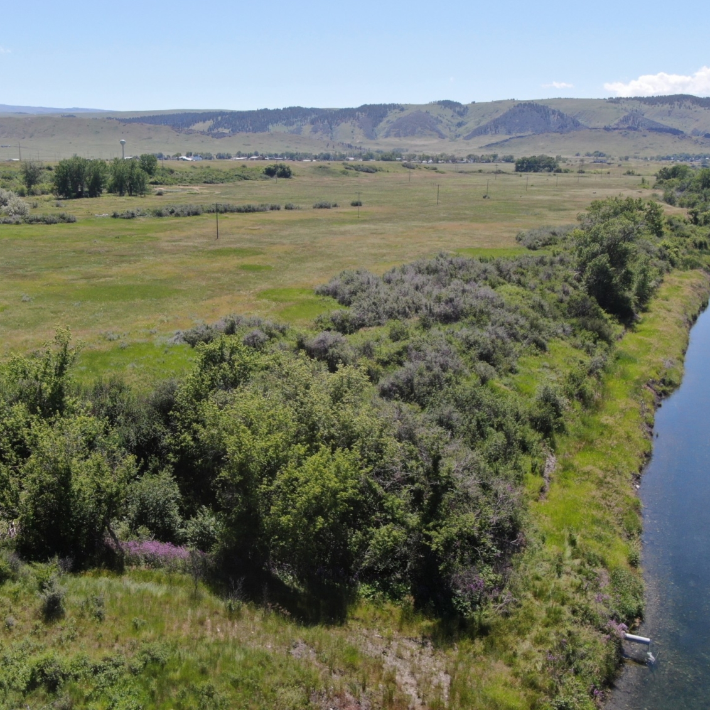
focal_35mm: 36
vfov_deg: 46.0
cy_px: 352
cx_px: 280
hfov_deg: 45.8
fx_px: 835
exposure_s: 1/1000
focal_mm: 5.22
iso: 110
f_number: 3.1
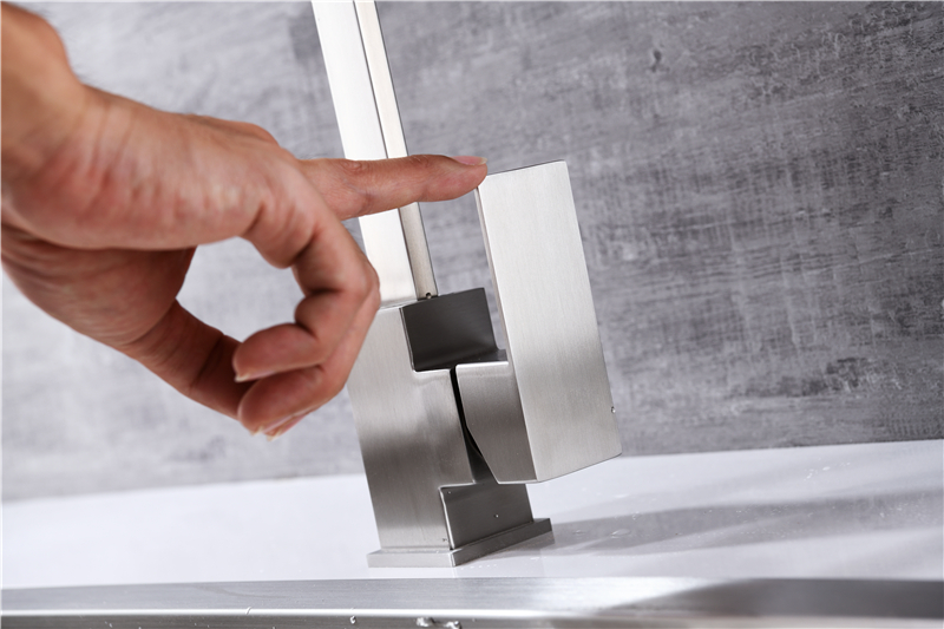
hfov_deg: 28.8
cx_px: 472
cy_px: 314
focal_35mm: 70
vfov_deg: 19.4
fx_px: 1835
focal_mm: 70
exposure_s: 1/100
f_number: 10
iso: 100
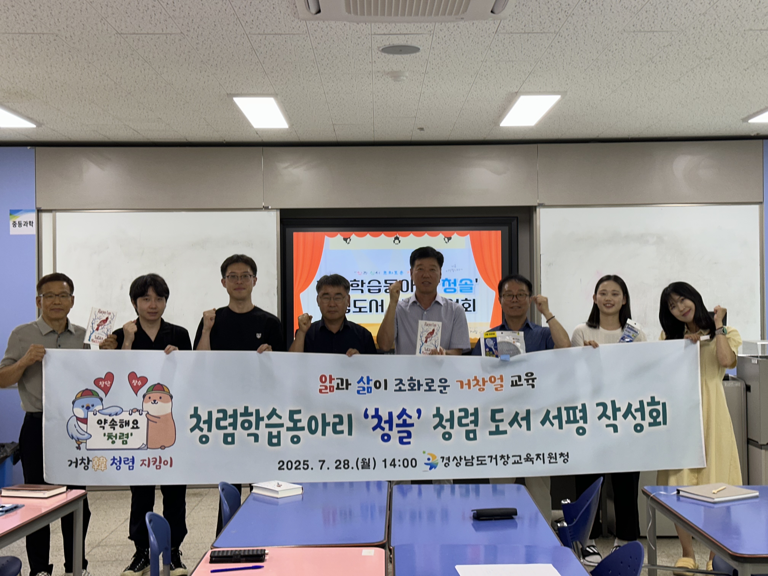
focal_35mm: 48
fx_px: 1065
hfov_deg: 39.7
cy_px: 288
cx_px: 384
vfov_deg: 30.3
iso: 50
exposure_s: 1/60
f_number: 1.78
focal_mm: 6.86
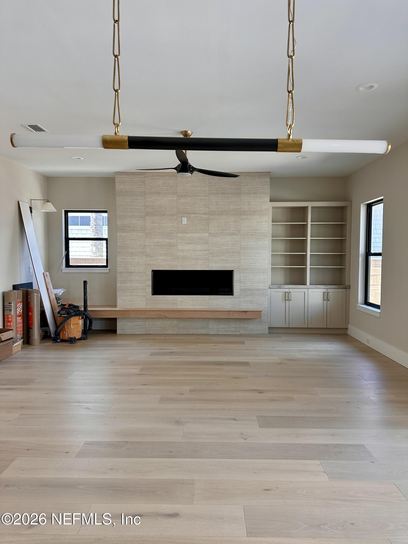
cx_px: 204
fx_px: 377
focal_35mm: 24
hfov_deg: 56.8
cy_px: 272
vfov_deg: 71.6
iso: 125
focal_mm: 6.86
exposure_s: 1/121
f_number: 1.78
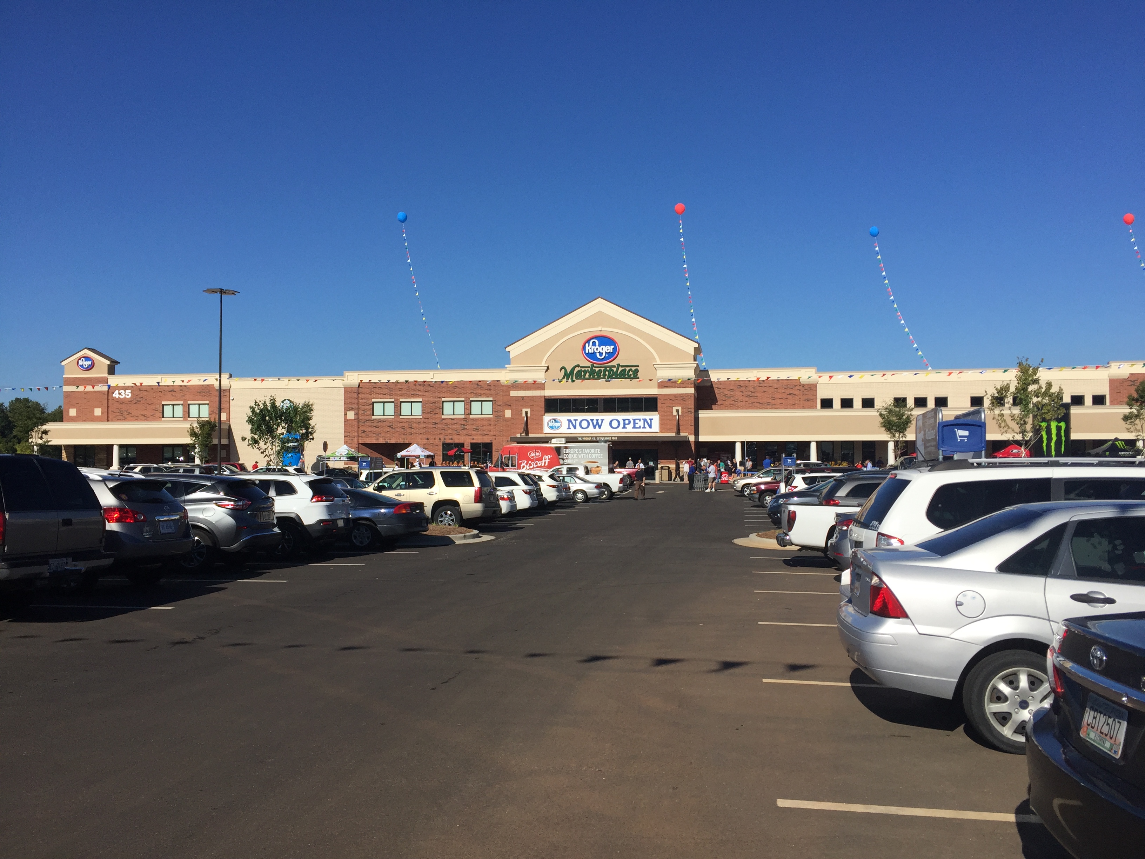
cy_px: 430
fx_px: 959
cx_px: 572
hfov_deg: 61.7
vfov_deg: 48.2
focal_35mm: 29
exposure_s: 1/3968
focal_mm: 4.15
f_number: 2.2
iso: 32
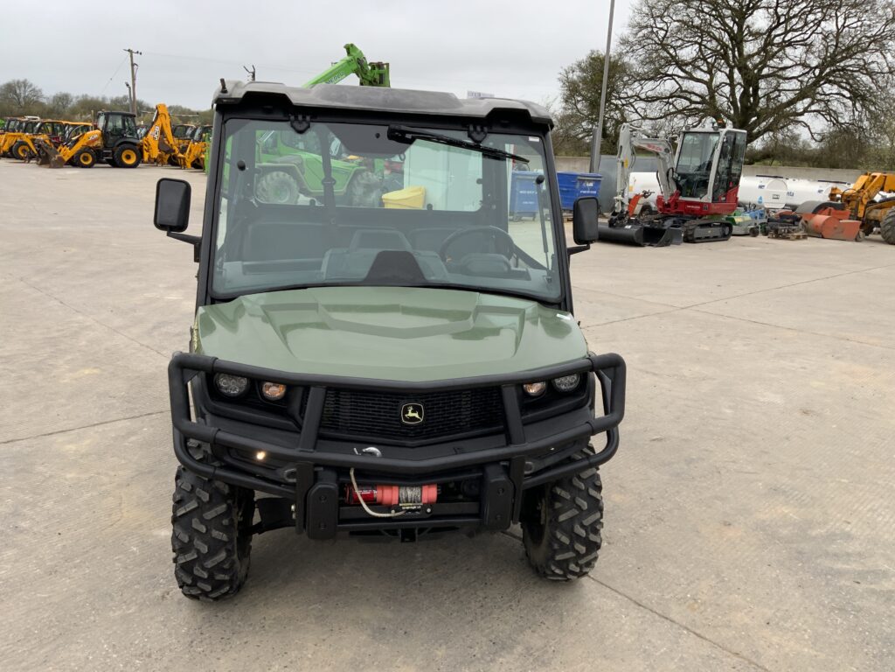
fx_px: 750
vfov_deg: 48.2
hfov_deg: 61.7
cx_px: 448
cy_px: 336
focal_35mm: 29
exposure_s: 1/122
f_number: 1.8
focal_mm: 3
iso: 20
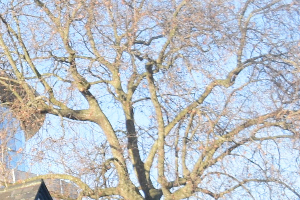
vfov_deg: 6.7
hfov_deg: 9.0
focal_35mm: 204
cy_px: 243
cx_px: -455
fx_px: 1700
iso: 400
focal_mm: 24
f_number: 7.1
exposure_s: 1/200
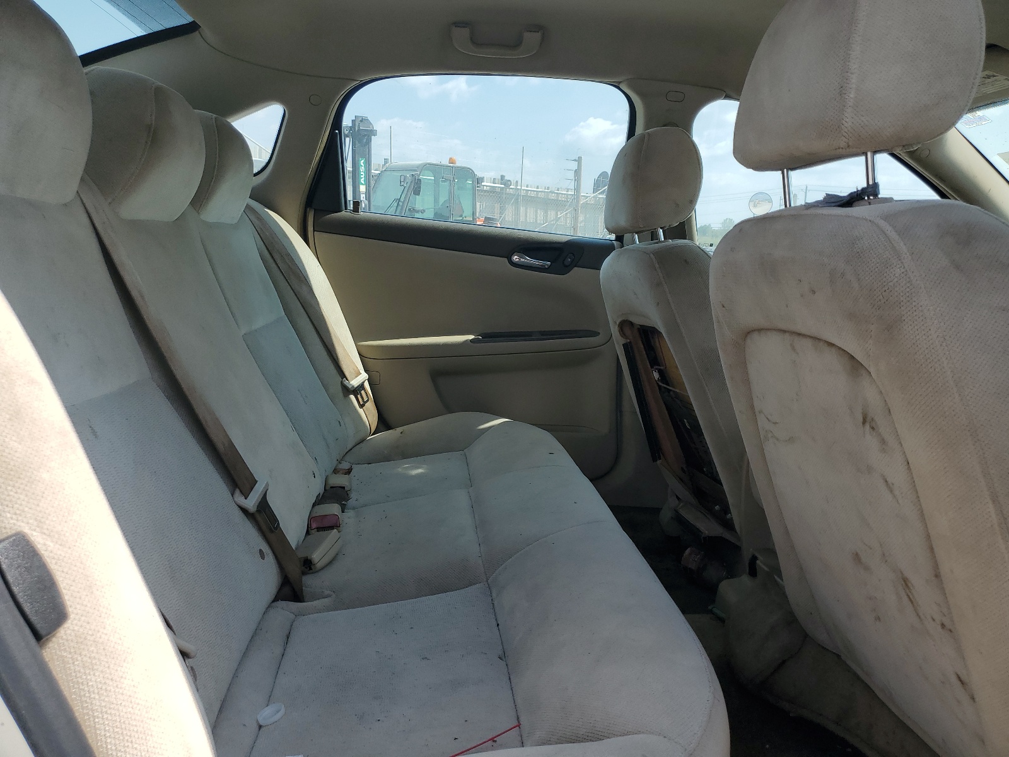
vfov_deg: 53.1
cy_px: 378
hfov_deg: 67.3
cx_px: 504
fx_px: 758
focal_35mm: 26
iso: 50
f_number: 1.5
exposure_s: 1/2000
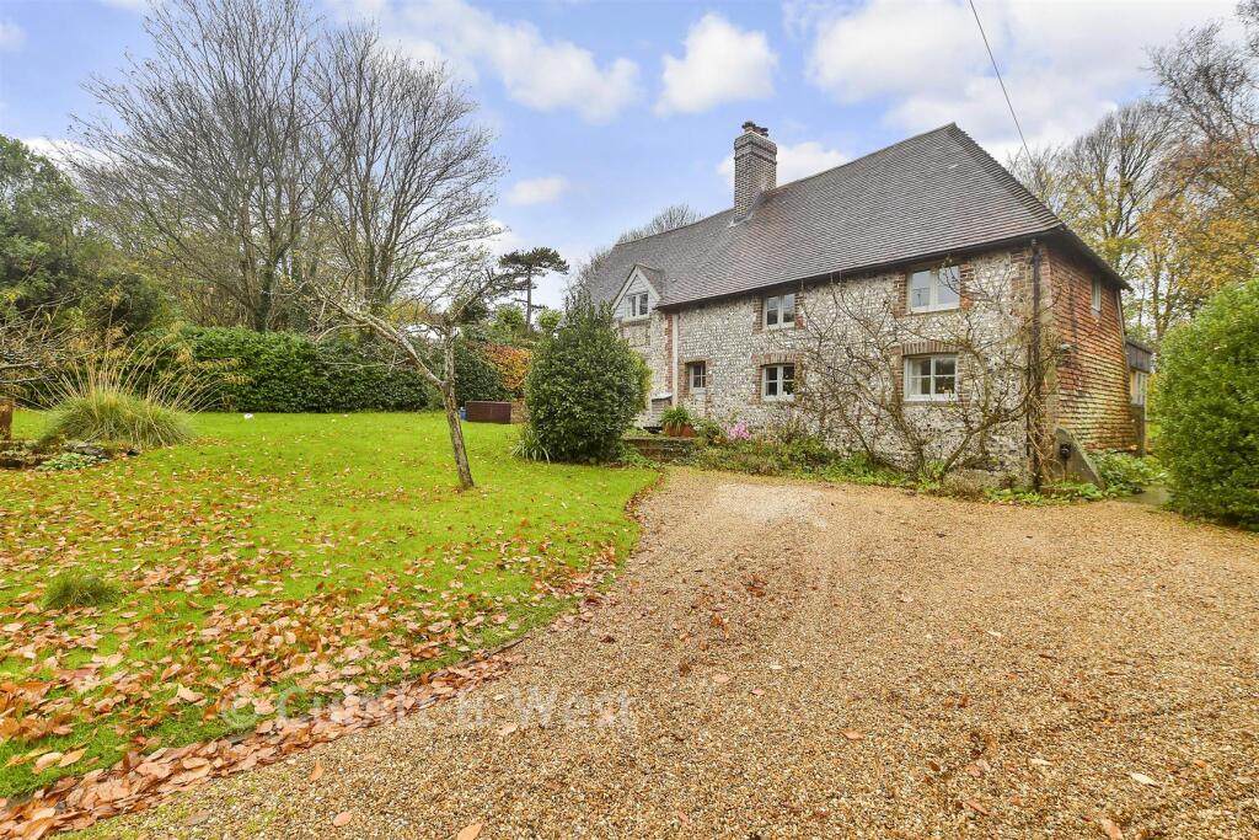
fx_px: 525
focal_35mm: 15
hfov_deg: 100.4
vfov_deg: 77.3
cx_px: 630
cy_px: 420
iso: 160
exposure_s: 1/25
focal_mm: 10
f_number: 8
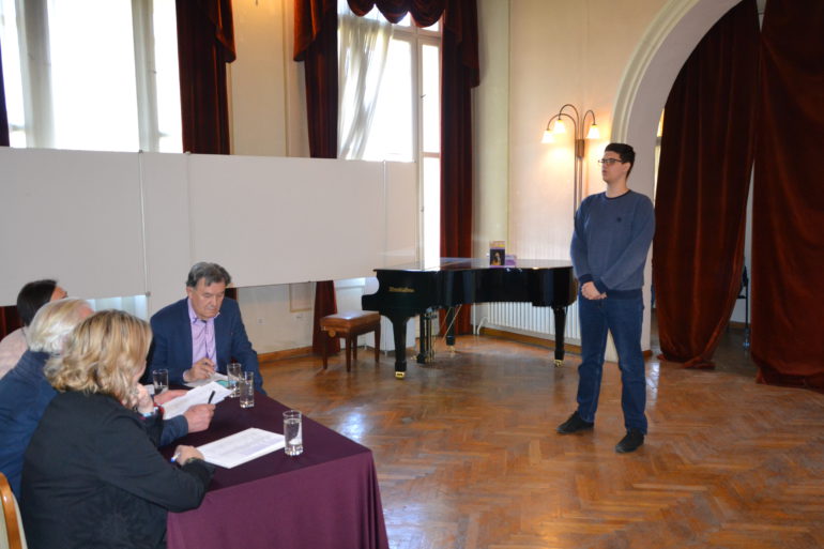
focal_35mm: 27
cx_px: 412
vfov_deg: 47.9
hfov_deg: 67.4
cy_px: 274
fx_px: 618
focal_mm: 18
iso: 1600
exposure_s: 1/60
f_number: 3.5
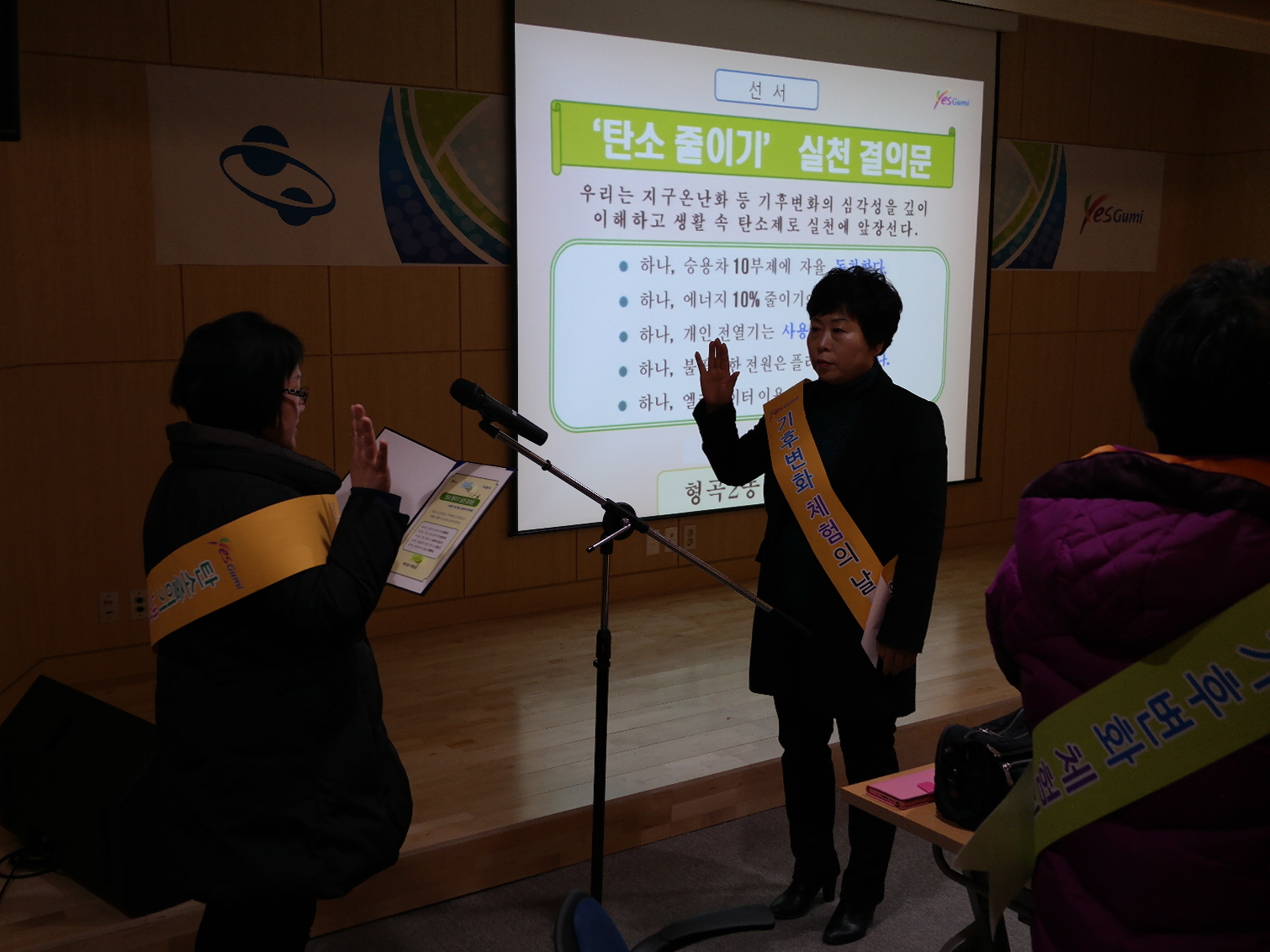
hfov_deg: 55.1
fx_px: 1211
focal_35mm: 33
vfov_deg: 43.0
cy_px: 478
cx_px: 544
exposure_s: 1/40
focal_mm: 20
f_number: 3.5
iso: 200
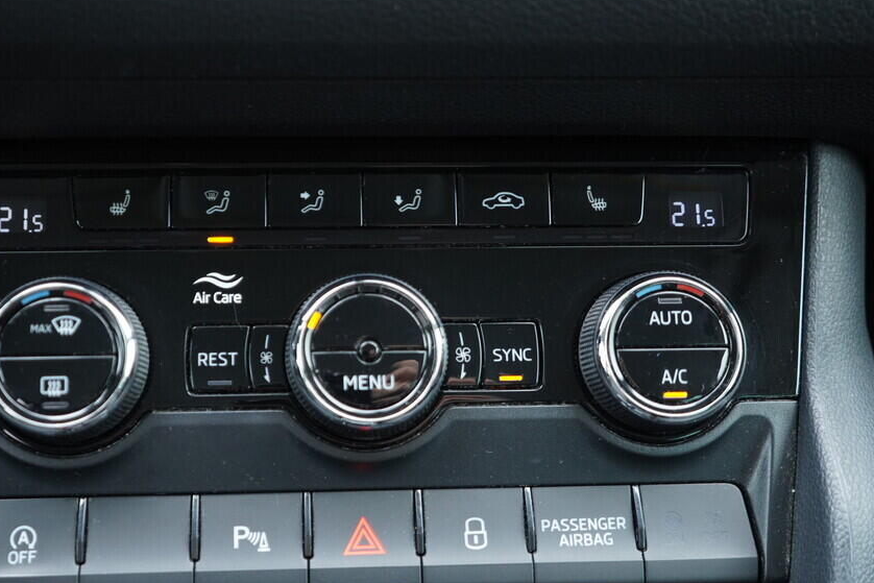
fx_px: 1068
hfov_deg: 44.3
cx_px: 357
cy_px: 324
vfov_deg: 30.5
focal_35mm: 44
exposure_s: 1/40
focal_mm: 24
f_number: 2.8
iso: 640
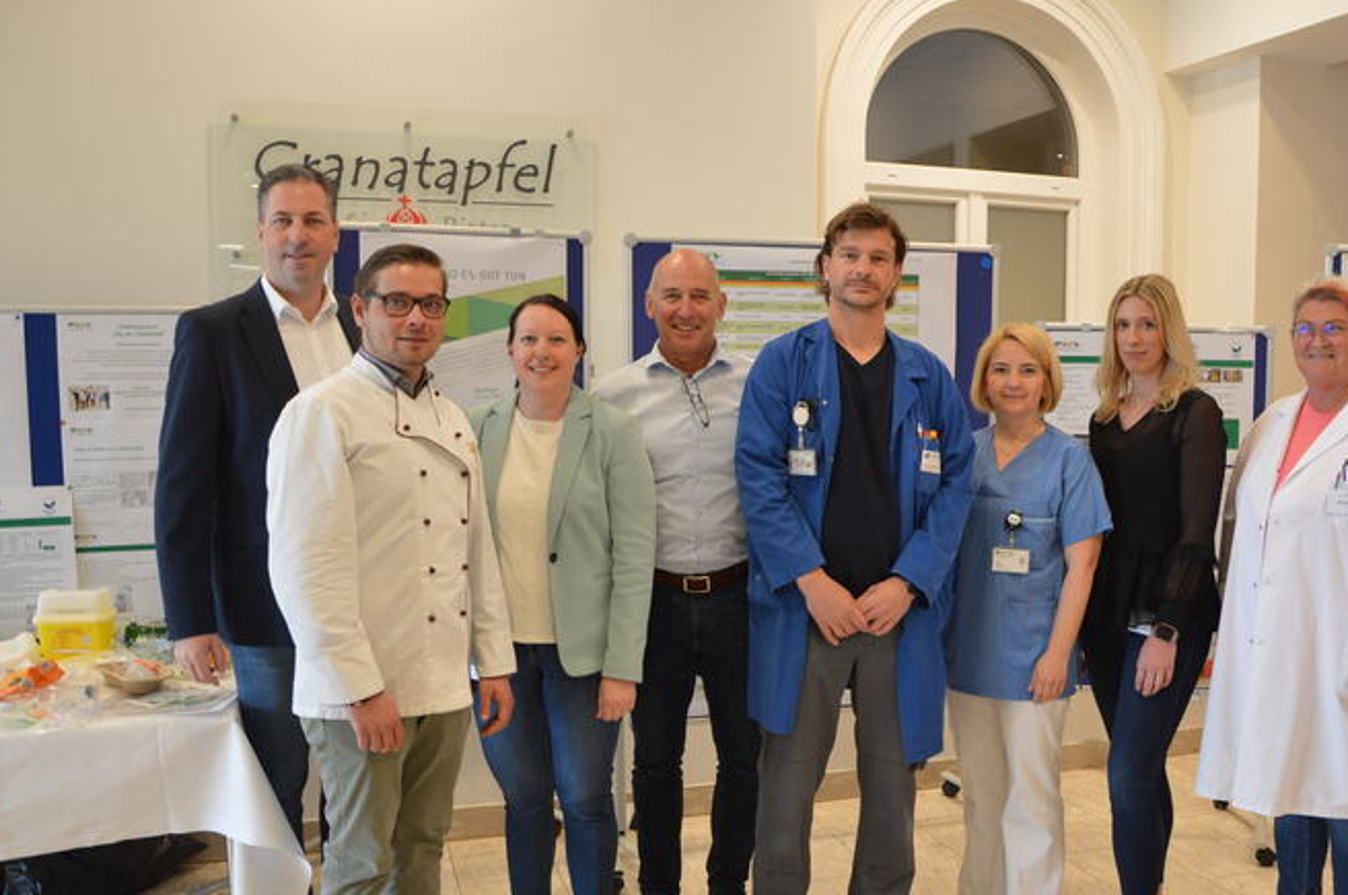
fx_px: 1234
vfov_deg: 39.8
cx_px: 766
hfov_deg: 57.1
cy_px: 521
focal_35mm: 33
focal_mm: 18
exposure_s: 1/30
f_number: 3.5
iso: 280
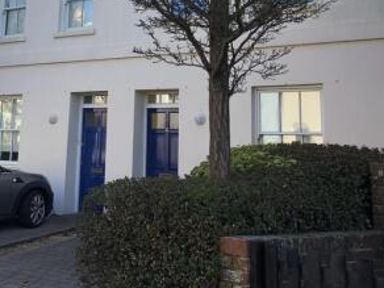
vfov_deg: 25.3
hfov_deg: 33.5
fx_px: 621
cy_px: 31
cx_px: 87
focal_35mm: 56
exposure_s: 1/466
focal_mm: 3.99
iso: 20
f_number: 1.8
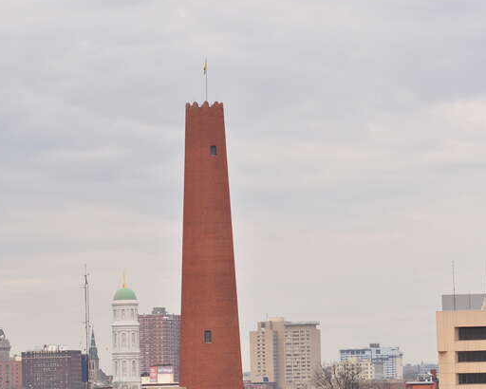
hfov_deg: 10.3
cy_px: 239
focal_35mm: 187
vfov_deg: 8.3
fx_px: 2687
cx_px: 215
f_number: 7.1
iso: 200
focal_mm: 85
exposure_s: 1/800
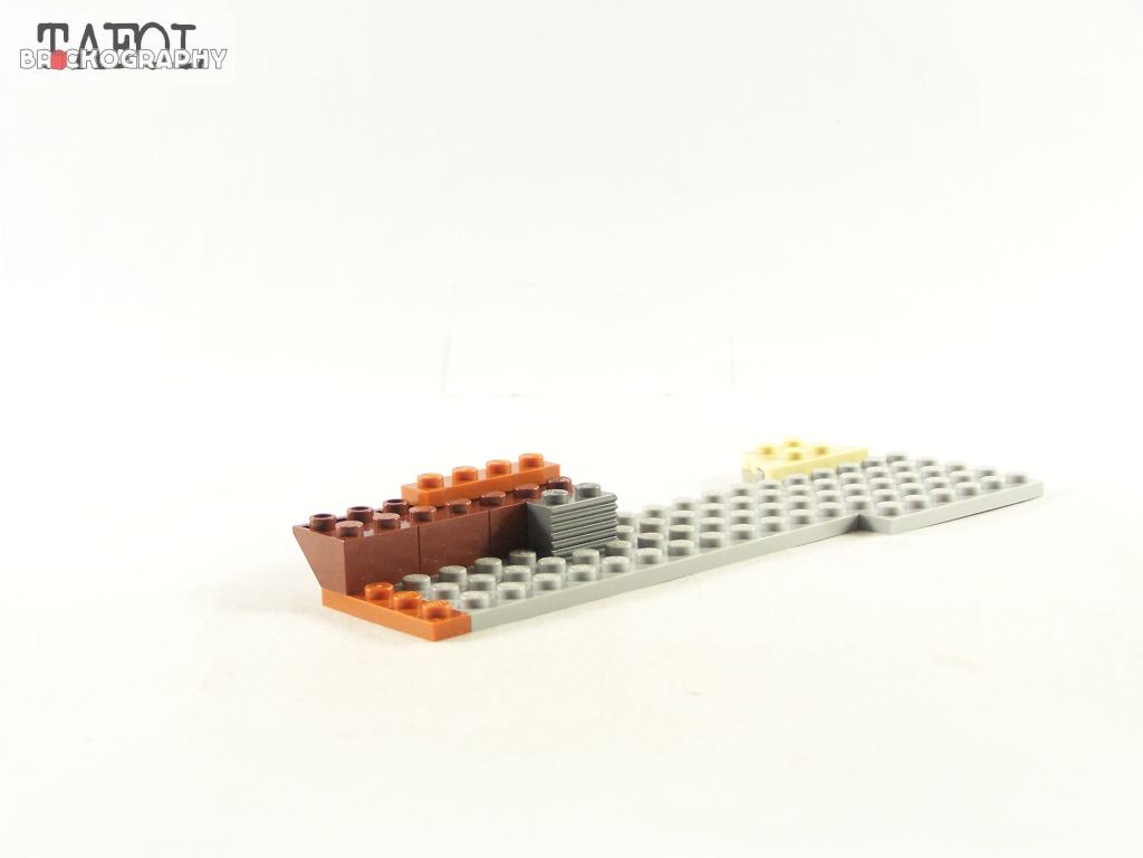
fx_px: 2212
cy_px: 429
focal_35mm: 67
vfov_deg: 21.9
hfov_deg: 29.0
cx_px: 572
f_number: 3.6
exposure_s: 1/30
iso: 200
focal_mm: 11.1
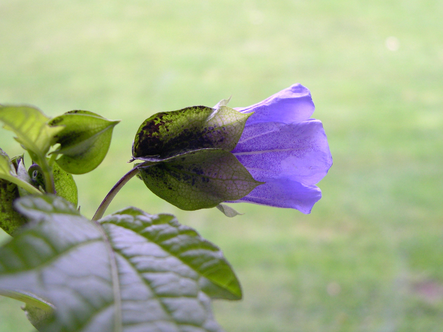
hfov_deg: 49.0
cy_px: 166
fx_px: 486
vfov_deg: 37.7
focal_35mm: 38
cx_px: 222
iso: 100
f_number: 2.8
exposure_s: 1/47
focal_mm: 8
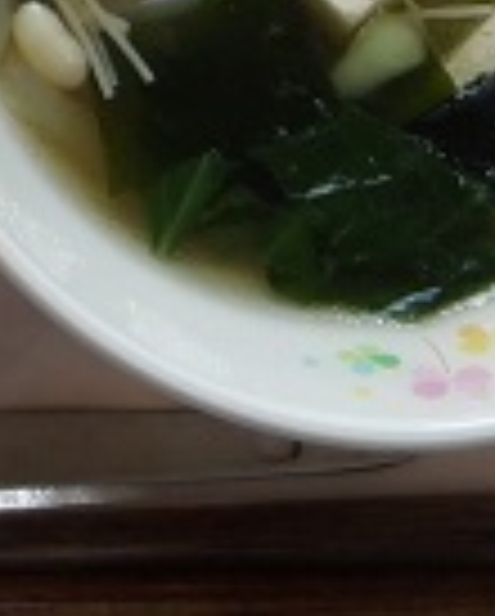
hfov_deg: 11.9
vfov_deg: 14.8
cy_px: -238
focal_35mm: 123
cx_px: -306
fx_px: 2247
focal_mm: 4.9
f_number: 3
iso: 100
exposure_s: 1/78
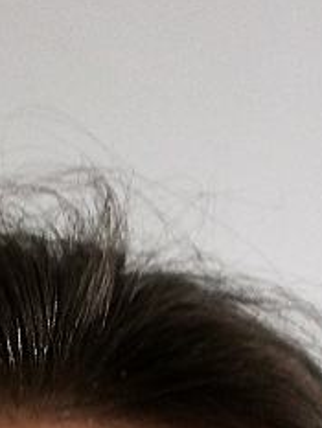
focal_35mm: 115
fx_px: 1425
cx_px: 92
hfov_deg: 12.9
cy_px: 816
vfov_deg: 14.6
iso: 125
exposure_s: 1/30
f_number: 2.9
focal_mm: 4.8
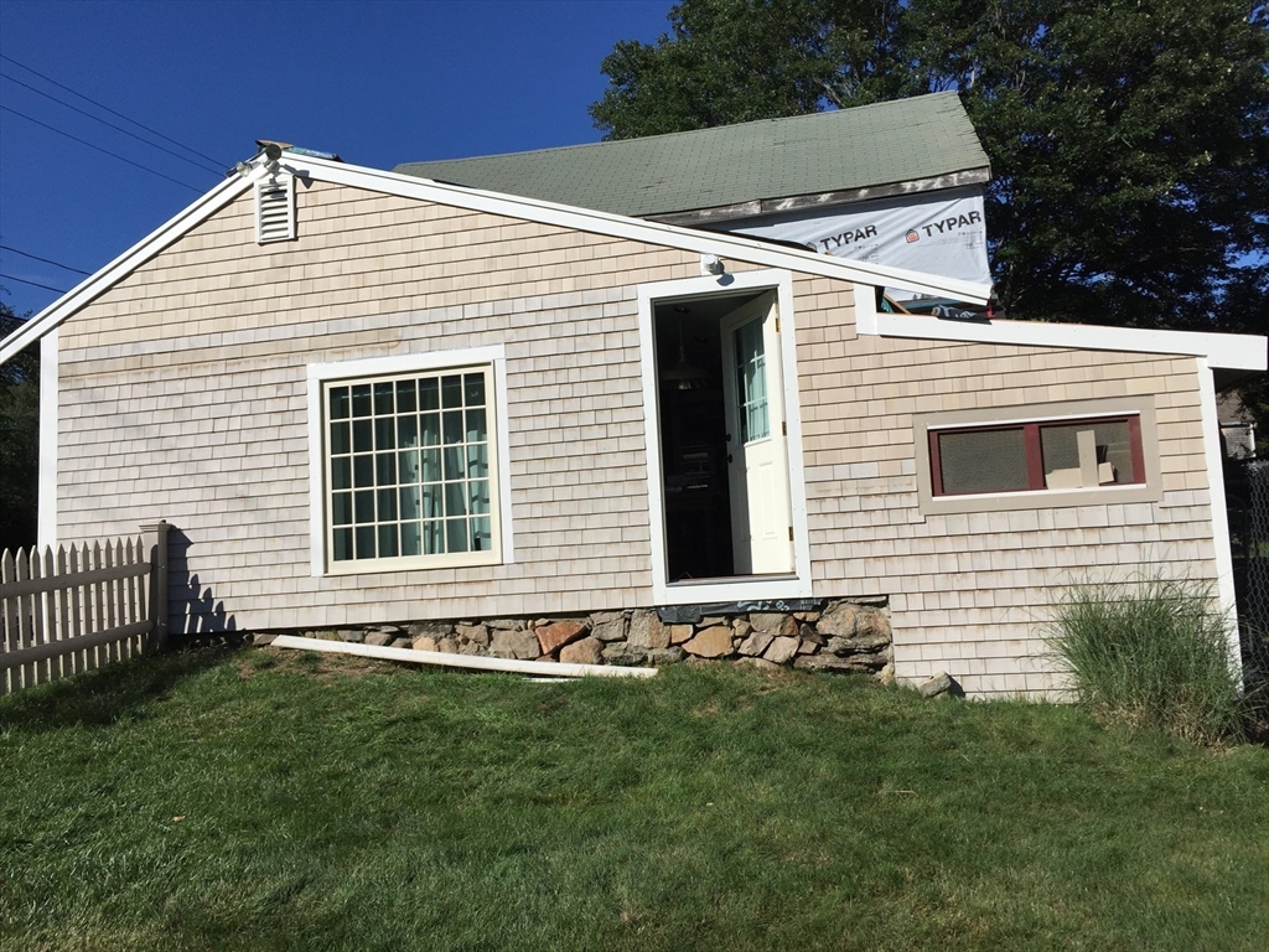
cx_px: 634
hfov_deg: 61.7
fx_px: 1063
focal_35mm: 29
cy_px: 476
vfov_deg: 48.2
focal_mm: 4.15
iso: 32
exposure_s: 1/4405
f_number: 2.2
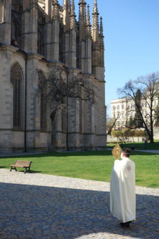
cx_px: 80
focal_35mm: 46
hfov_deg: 29.2
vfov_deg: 42.8
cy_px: 120
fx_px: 305
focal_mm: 17.18
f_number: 5.6
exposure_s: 1/250
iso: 125
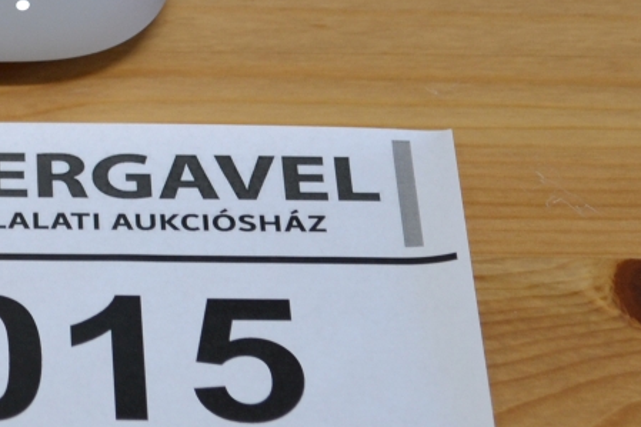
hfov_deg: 9.5
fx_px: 3809
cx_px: -140
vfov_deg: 6.4
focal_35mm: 214
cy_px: -139
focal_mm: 40
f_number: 5.3
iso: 400
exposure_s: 1/25
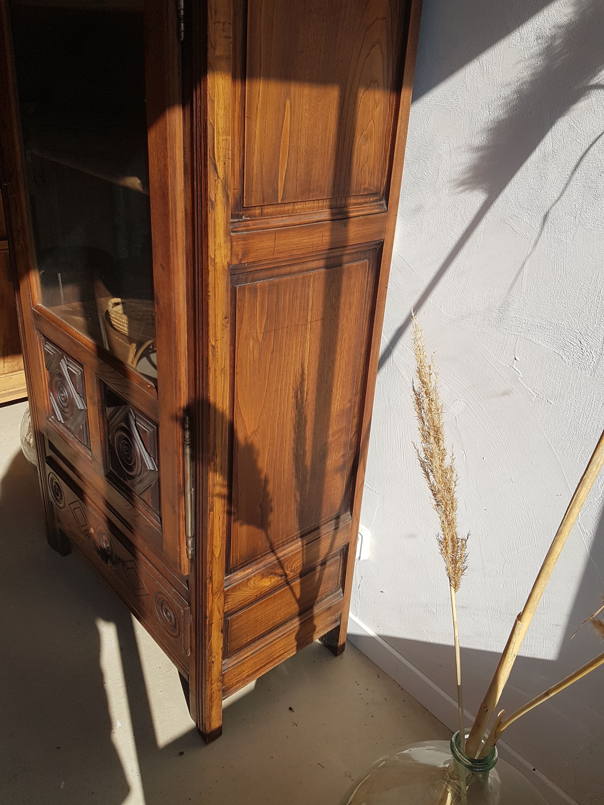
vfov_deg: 67.3
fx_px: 605
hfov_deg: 53.1
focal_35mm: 26
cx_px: 302
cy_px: 402
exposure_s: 1/1716
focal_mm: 4.2
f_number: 1.7
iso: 50
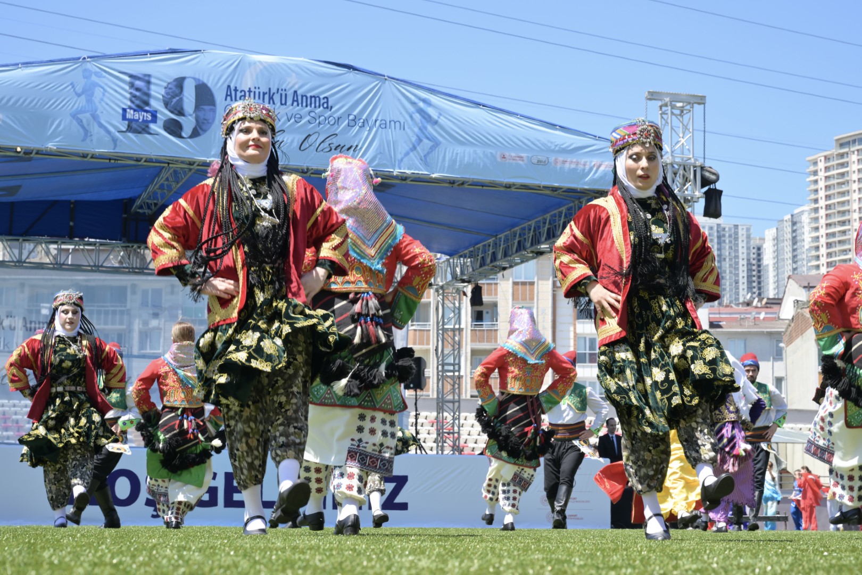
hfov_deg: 33.4
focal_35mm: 60
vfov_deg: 22.6
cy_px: 288
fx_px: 1437
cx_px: 431
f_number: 8
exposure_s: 1/200
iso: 125
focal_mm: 60
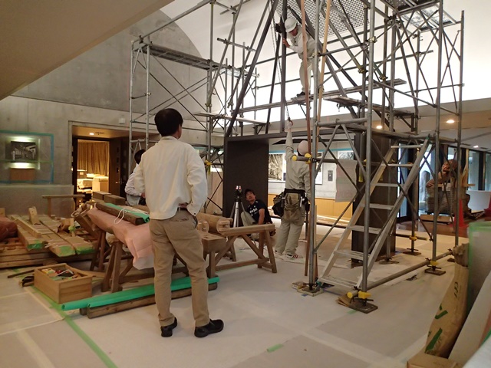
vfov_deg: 54.9
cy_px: 184
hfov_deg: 69.4
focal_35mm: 25
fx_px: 355
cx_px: 246
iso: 800
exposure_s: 1/80
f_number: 2
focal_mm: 4.5
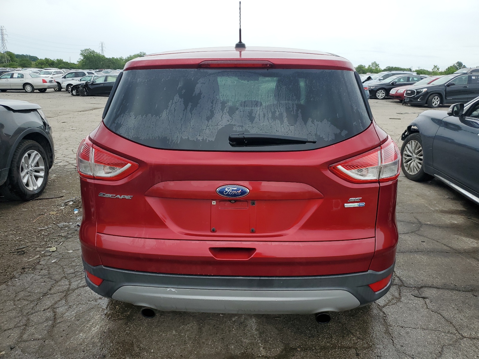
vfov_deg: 53.1
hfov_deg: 67.3
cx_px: 240
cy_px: 180
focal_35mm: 26
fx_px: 360
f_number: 1.5
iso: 50
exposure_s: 1/400
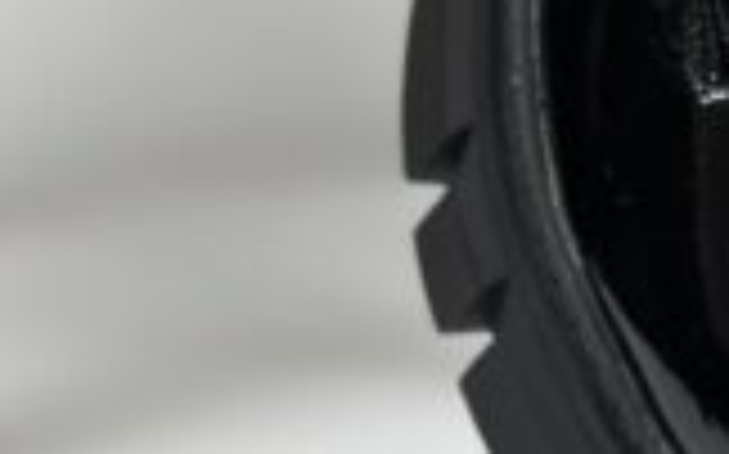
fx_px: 5003
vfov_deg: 5.2
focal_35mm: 252
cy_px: 63
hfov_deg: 8.0
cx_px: 1314
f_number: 1.78
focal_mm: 6.86
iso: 80
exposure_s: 1/850
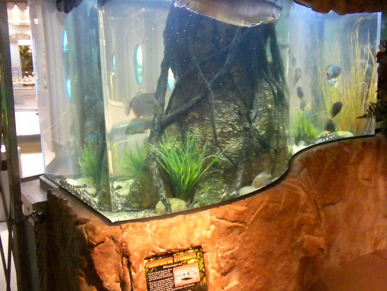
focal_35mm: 37
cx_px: 194
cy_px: 146
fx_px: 414
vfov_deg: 38.7
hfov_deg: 50.1
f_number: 3.5
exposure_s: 1/56
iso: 2317
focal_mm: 6.6
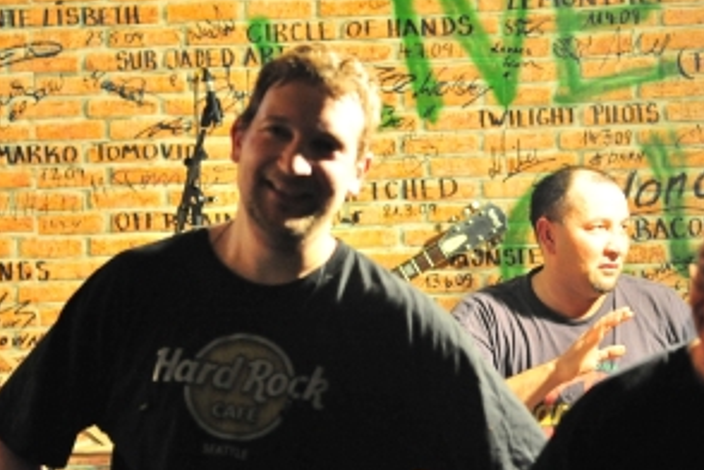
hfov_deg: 17.1
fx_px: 2327
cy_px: 222
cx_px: 508
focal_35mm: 119
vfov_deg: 11.5
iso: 6400
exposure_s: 1/100
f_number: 2.8
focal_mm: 70
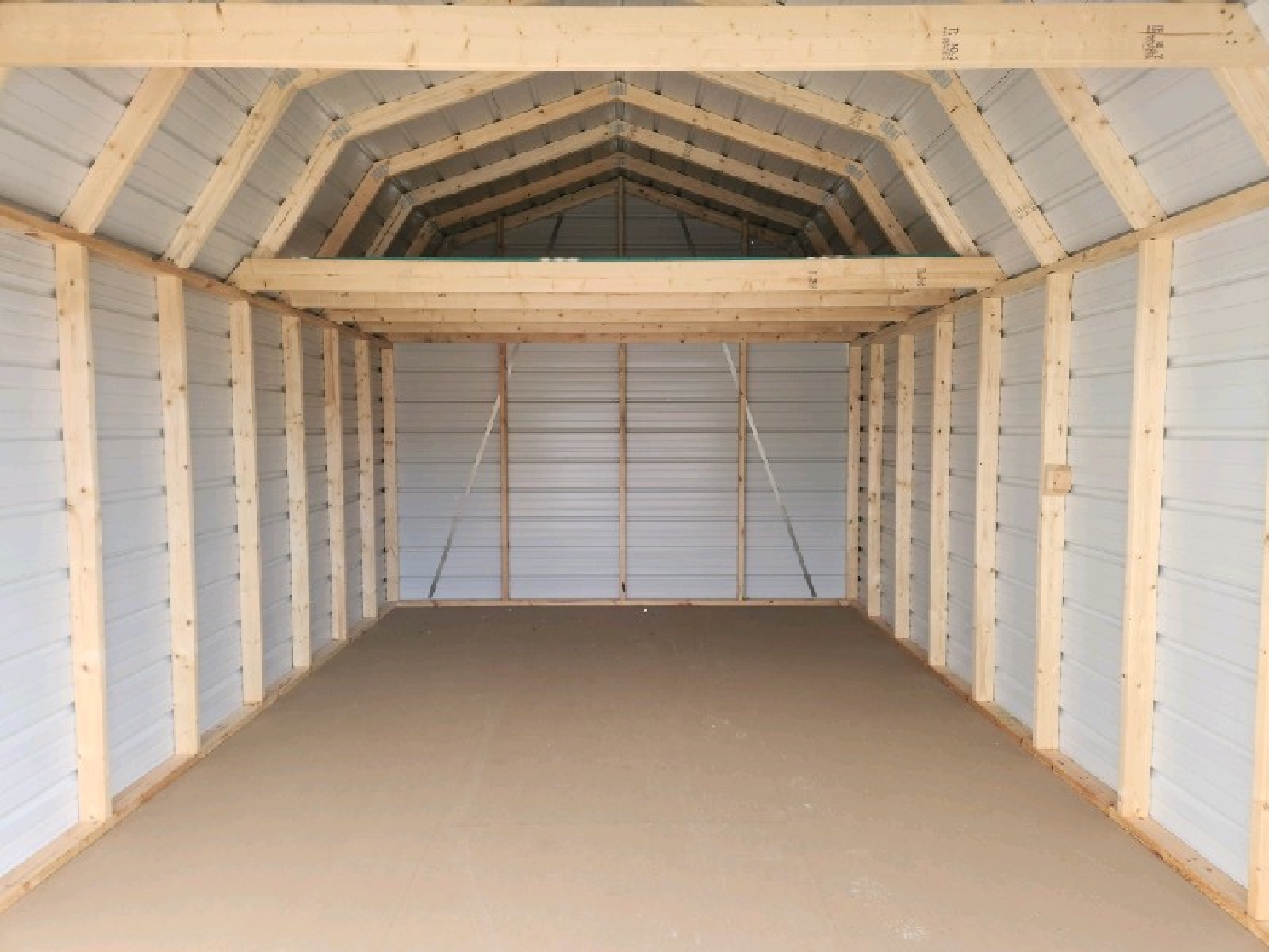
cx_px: 634
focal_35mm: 23
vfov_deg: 58.9
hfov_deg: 73.9
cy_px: 476
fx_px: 843
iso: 25
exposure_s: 1/120
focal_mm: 5.4
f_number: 1.8
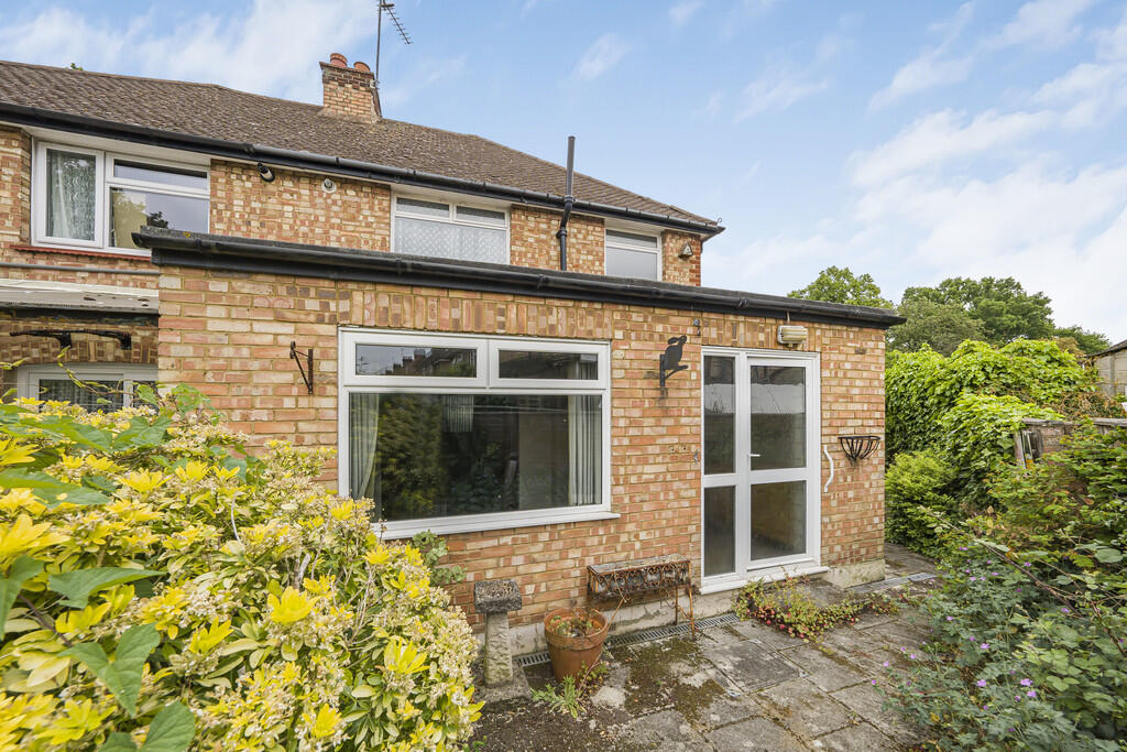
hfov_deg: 112.6
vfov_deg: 90.0
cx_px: 564
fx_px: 376
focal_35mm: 12
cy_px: 376
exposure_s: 1/250
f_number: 9
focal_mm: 12
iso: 320
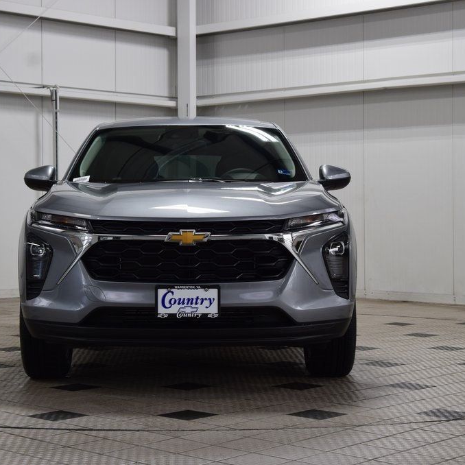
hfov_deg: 22.4
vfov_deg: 22.5
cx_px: 188
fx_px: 1170
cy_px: 234
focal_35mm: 77
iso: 400
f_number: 7.1
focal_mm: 40
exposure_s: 1/30
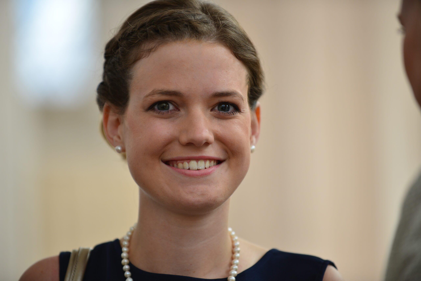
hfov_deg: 10.3
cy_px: 140
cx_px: 210
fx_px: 2340
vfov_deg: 6.9
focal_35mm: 200
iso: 400
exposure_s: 1/200
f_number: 2.8
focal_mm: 200
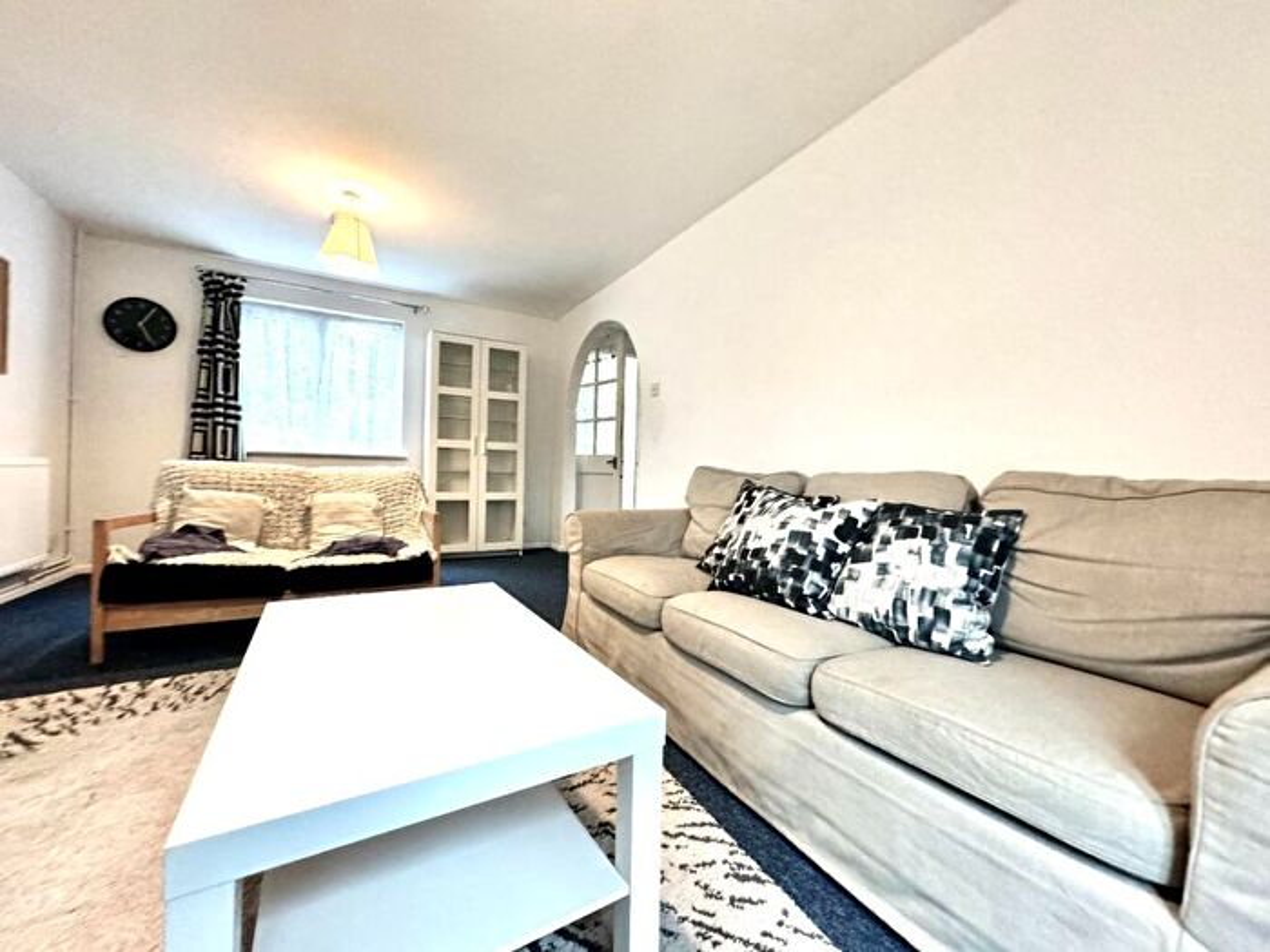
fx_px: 514
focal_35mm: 14
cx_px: 635
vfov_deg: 85.7
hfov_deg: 102.1
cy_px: 476
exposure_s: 1/73
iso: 320
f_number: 2.2
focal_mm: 2.22
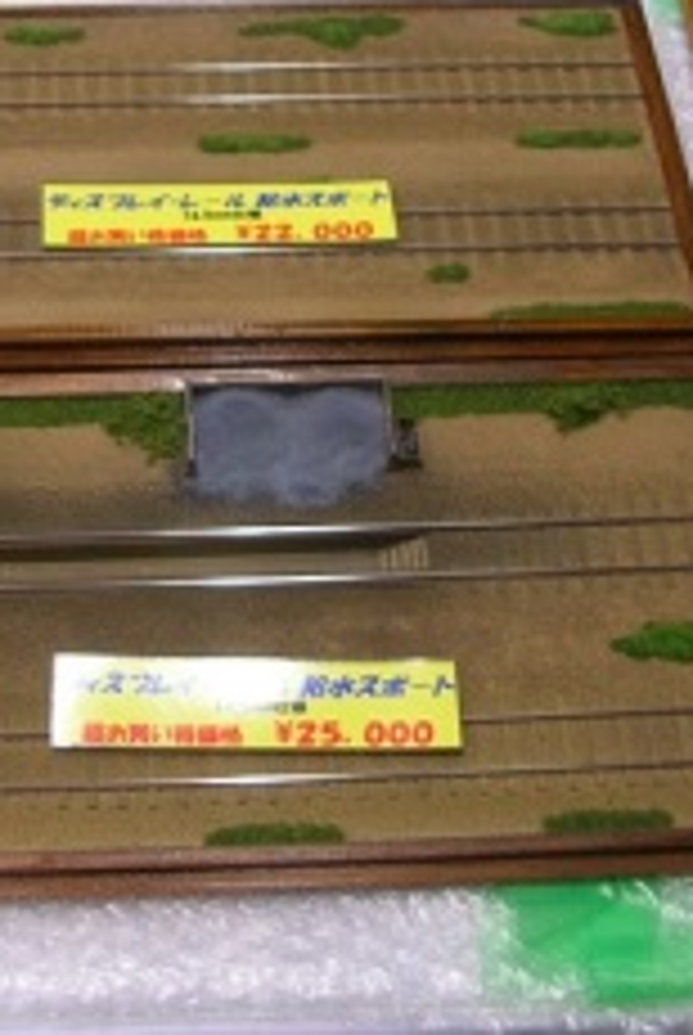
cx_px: 104
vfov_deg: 25.3
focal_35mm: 79
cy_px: 245
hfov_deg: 17.1
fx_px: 2274
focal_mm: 5.8
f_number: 2.8
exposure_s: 1/19.7
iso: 50
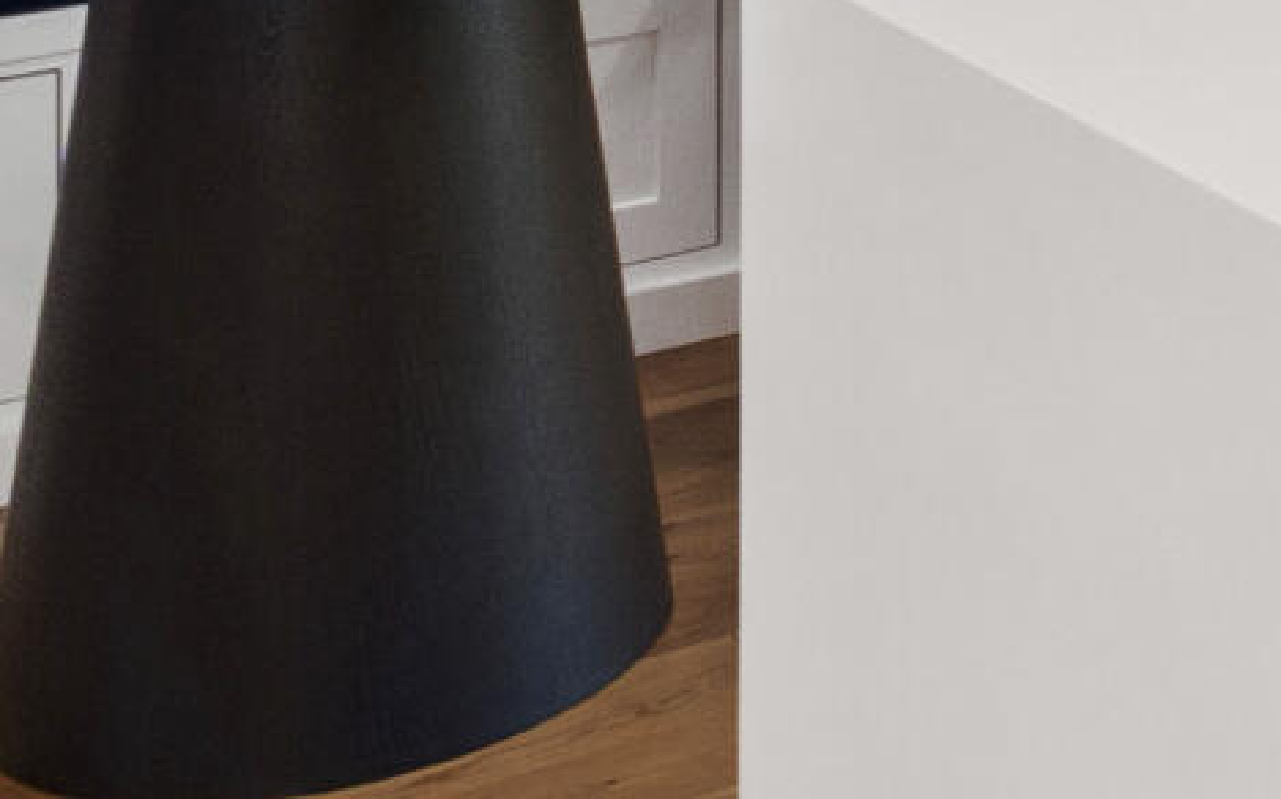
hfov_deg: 17.9
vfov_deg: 11.8
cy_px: -843
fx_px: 3420
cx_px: 2157
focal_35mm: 98
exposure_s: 1/2.5
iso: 100
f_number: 8
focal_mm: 10
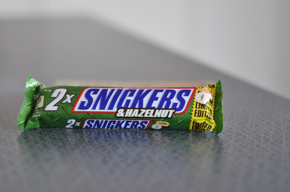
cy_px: 96
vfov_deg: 18.1
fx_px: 603
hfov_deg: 27.0
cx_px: 145
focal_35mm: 75
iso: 800
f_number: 2.8
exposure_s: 1/30
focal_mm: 50
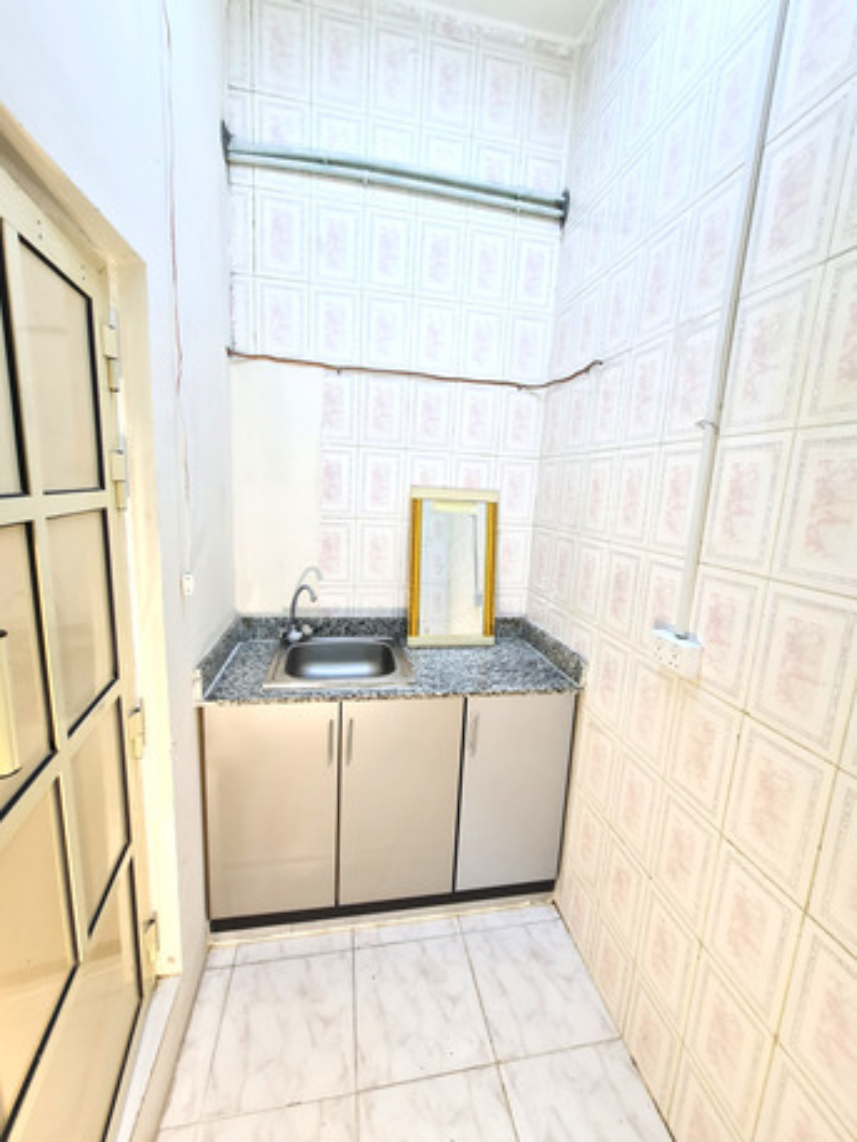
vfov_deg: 106.2
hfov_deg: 89.9
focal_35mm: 13
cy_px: 571
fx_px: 429
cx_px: 428
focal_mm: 2.2
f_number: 2.2
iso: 100
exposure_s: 1/50
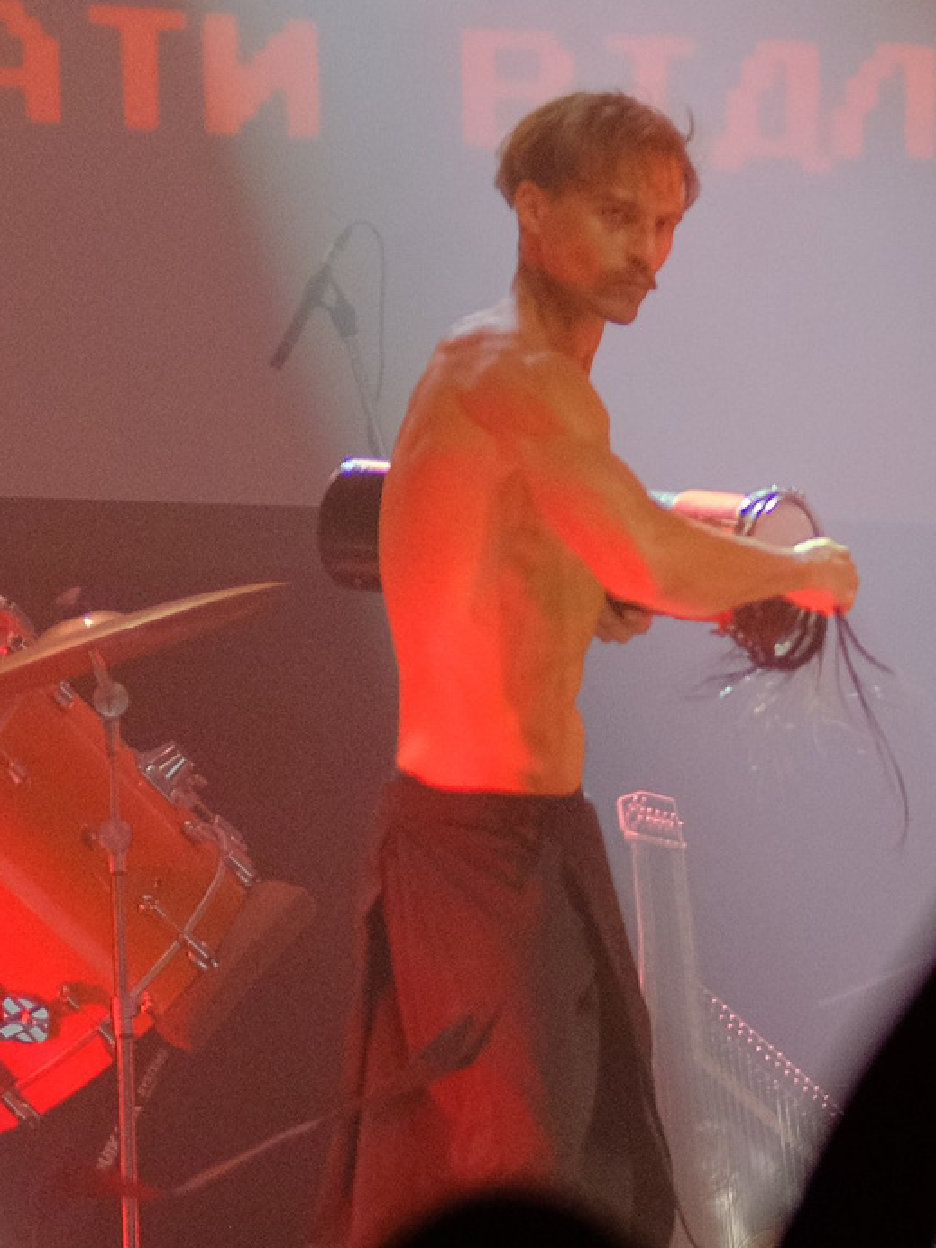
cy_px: 762
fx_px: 10780
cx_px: 2143
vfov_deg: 6.6
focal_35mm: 299
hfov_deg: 4.9
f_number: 1.2
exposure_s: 1/800
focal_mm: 56
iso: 1600
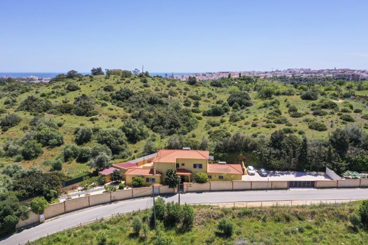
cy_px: 122
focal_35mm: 28
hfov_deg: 65.5
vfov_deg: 46.4
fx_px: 286
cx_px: 184
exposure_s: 1/500
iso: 100
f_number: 6.3
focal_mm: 10.26
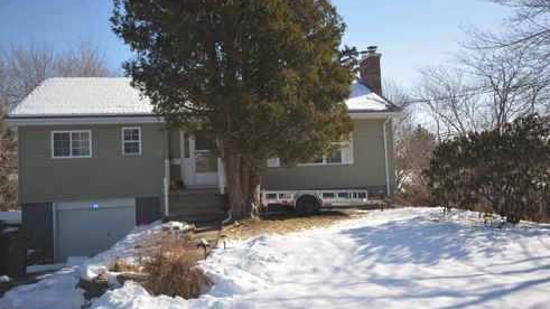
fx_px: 467
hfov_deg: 61.0
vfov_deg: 36.7
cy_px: 147
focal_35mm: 32
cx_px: 271
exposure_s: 1/200
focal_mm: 20
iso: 100
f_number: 8
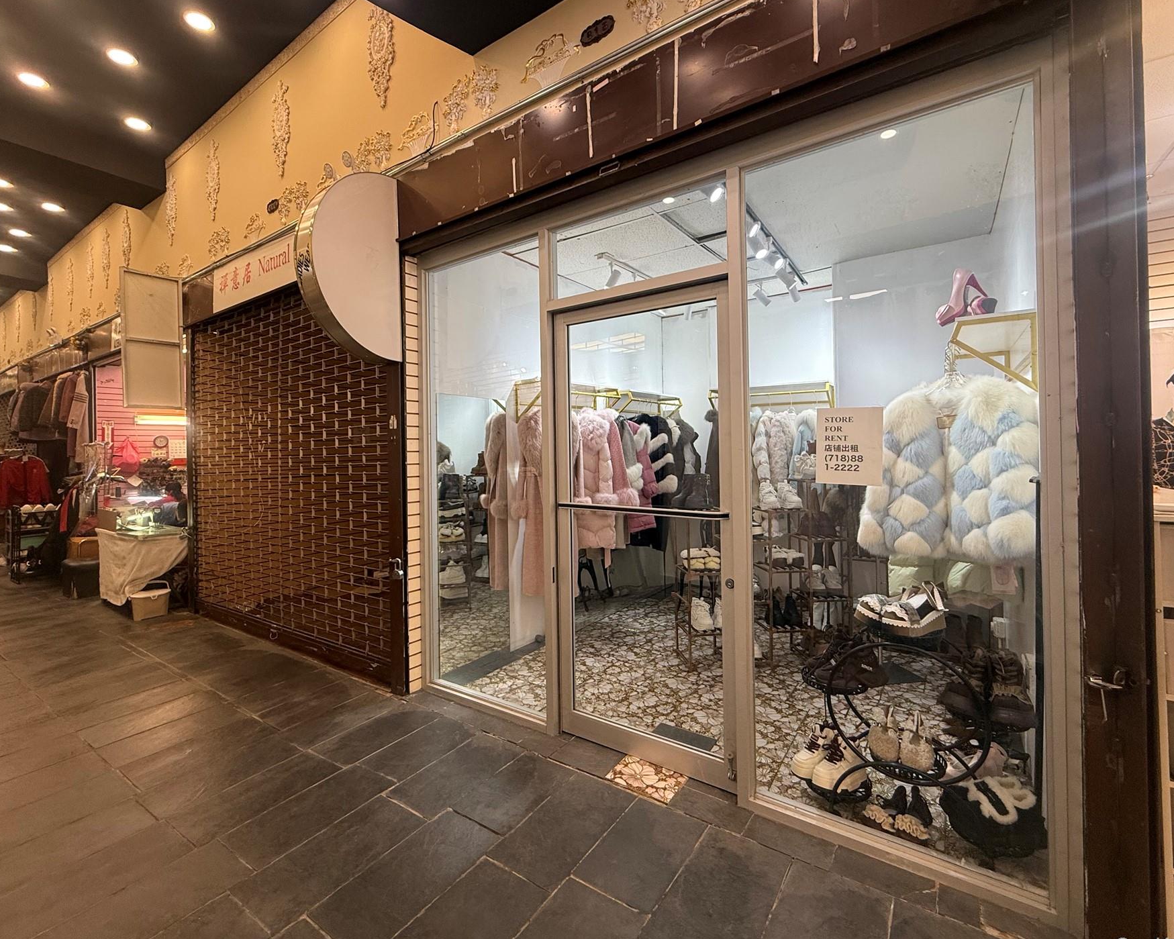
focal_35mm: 16
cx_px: 564
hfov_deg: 93.1
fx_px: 556
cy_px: 446
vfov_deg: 80.3
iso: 125
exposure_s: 1/120
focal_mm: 2.22
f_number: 2.2
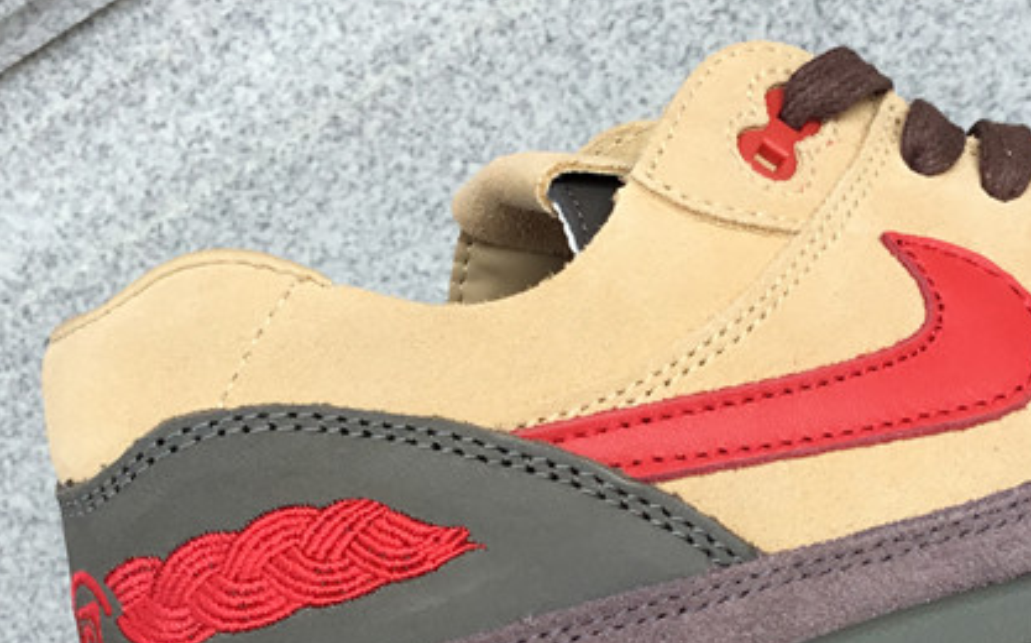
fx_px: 1994
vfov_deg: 18.1
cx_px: 653
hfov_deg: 28.9
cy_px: 521
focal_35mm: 71
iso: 25
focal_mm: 3.3
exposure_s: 1/443
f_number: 2.4
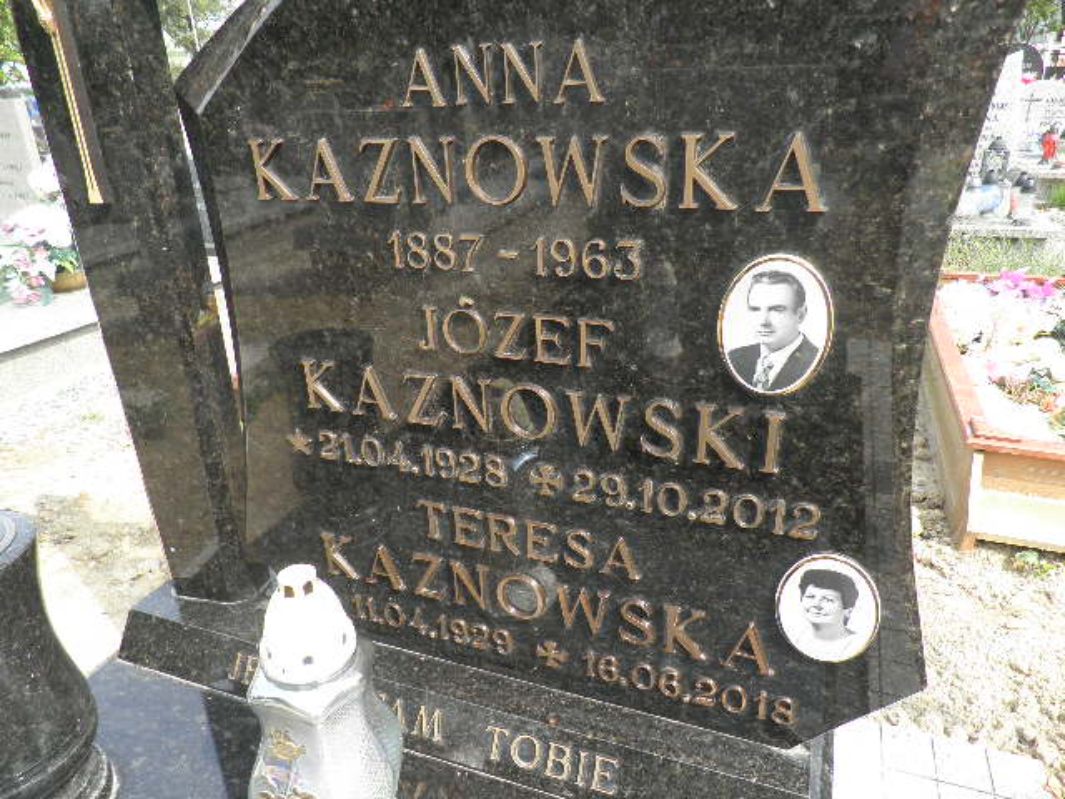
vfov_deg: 56.8
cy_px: 400
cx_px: 532
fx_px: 738
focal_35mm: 24
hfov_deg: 71.6
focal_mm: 4.3
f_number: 3.3
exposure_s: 1/200
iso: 64
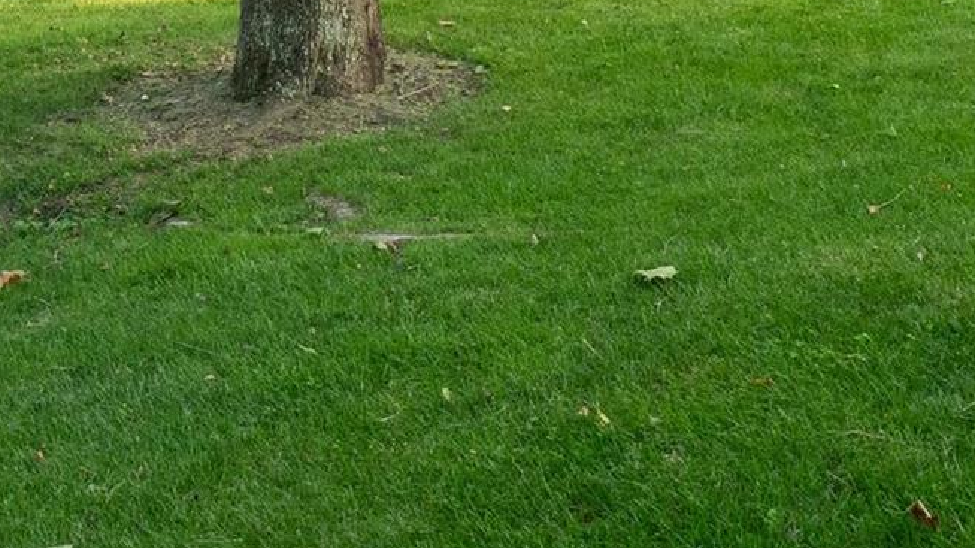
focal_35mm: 77
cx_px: 320
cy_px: -224
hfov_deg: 27.3
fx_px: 1990
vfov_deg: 14.8
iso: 400
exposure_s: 1/30
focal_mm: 15
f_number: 8
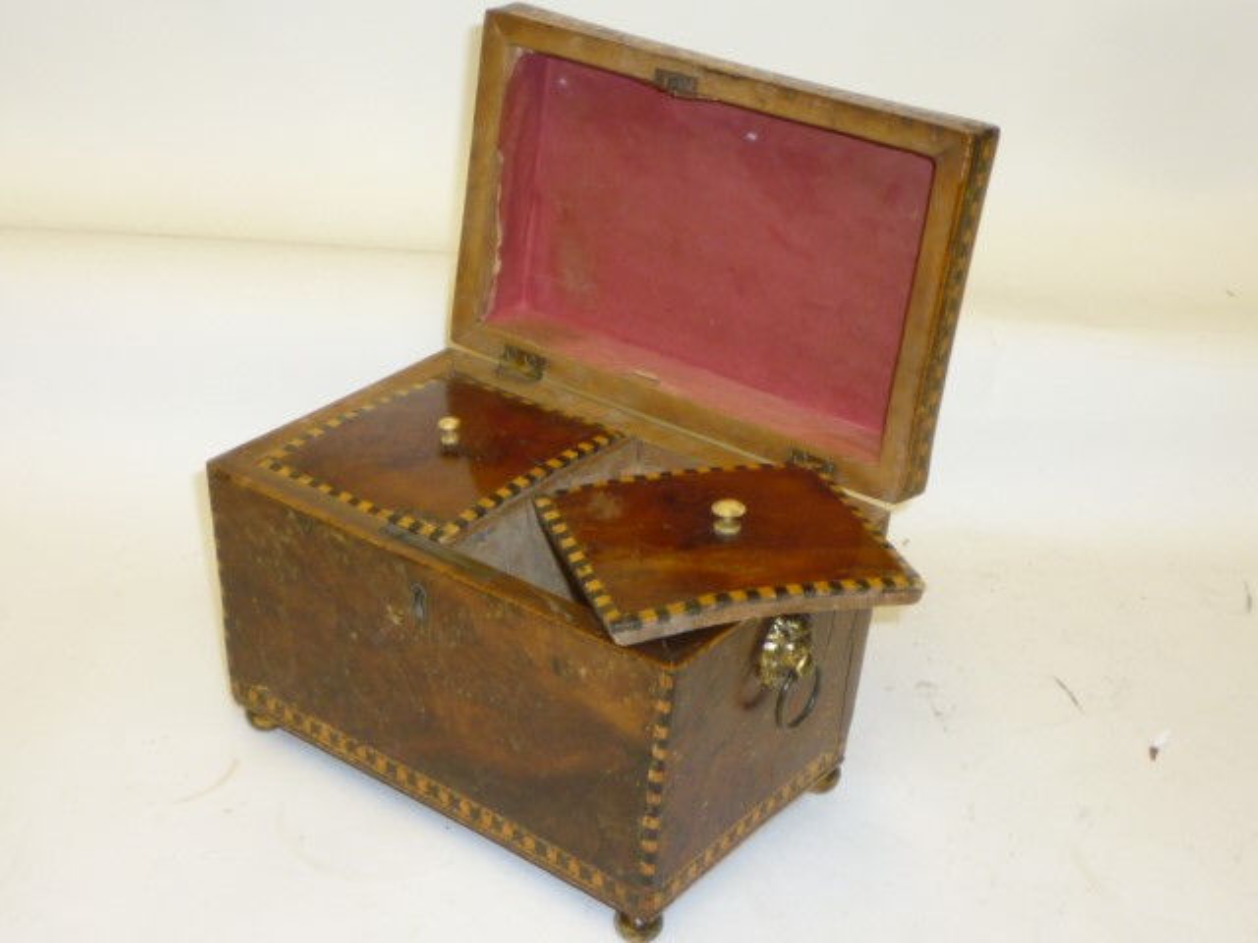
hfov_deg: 32.7
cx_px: 629
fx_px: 2144
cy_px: 472
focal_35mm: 59
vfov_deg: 24.8
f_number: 3.3
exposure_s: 1/30
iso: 100
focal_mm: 5.3
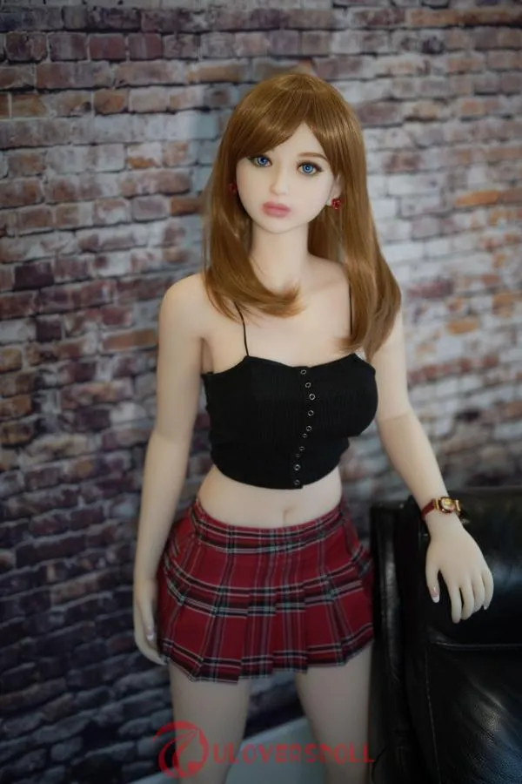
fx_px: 1087
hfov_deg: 27.0
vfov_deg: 39.6
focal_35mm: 50
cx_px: 261
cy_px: 392
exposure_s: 1/200
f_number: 1.4
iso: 250
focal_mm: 50
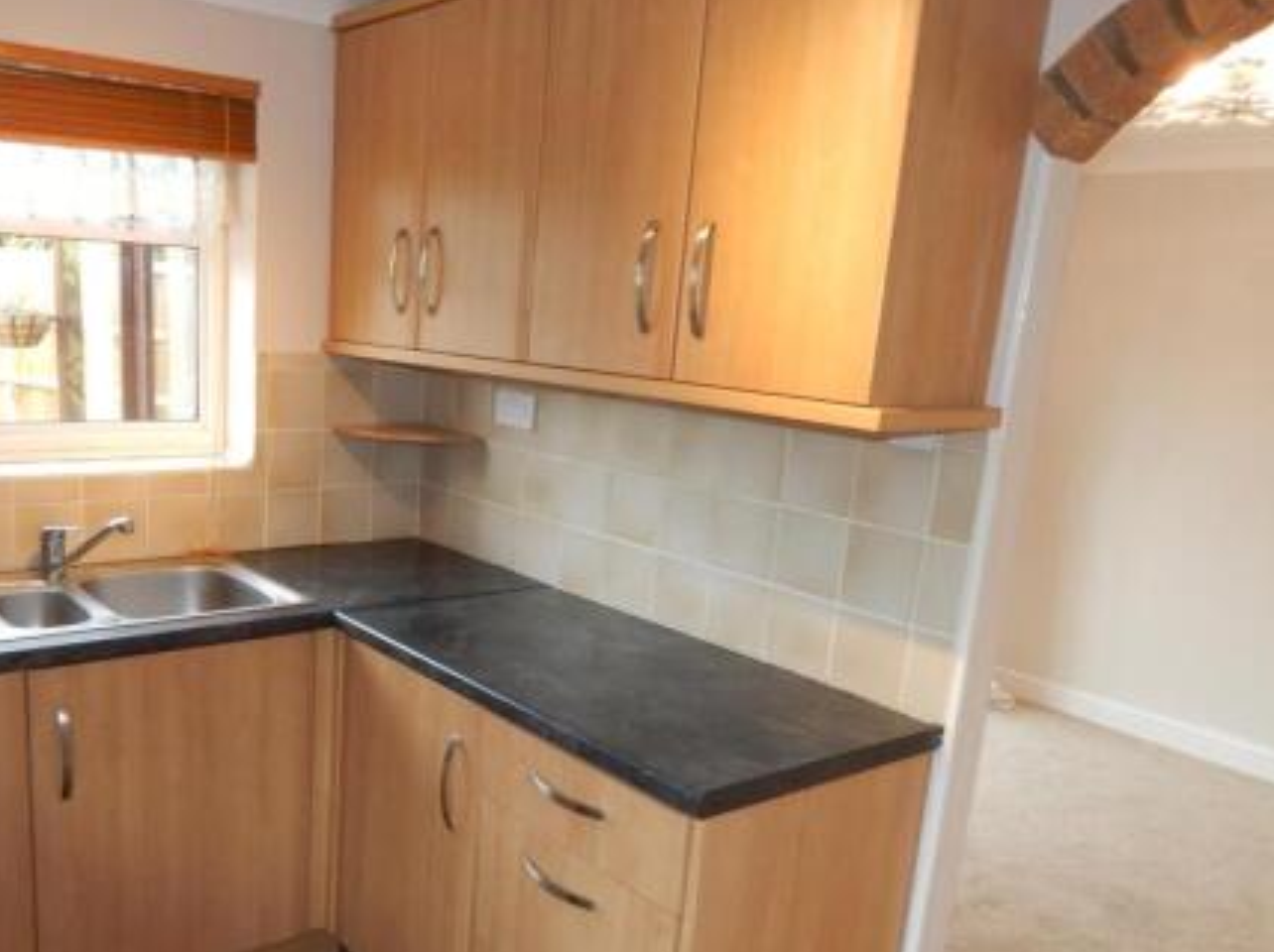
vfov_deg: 46.4
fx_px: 1103
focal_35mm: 30
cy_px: 579
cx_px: 454
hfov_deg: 59.0
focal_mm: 4
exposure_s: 1/30
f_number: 3
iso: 160
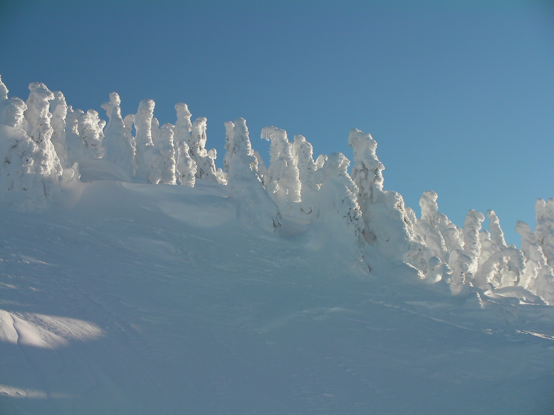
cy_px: 208
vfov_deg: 18.4
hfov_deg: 24.4
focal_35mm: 80
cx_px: 277
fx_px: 1280
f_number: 4.9
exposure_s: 1/294
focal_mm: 13.5
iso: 50
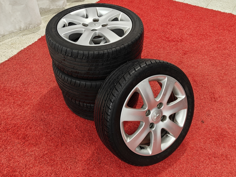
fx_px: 218
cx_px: 118
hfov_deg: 56.8
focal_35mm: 32
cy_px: 88
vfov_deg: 44.2
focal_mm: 5.59
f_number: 1.8
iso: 100
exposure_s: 1/65
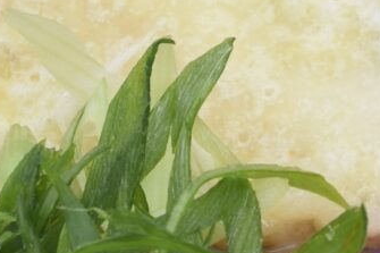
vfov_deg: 5.0
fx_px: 2901
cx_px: 256
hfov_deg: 7.5
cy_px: 158
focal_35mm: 275
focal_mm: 24
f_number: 5.6
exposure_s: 1/125
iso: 100
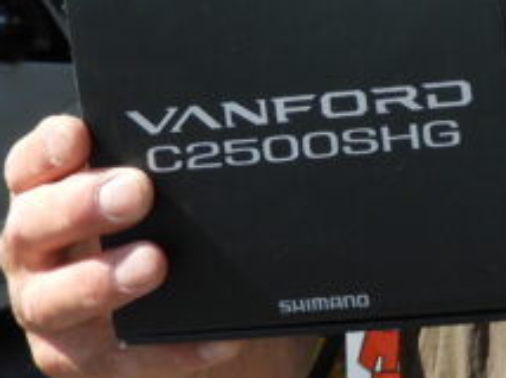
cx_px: 634
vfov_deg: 14.0
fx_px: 1475
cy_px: -131
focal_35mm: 101
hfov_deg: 18.3
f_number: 3.3
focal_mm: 4.3
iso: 100
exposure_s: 1/640
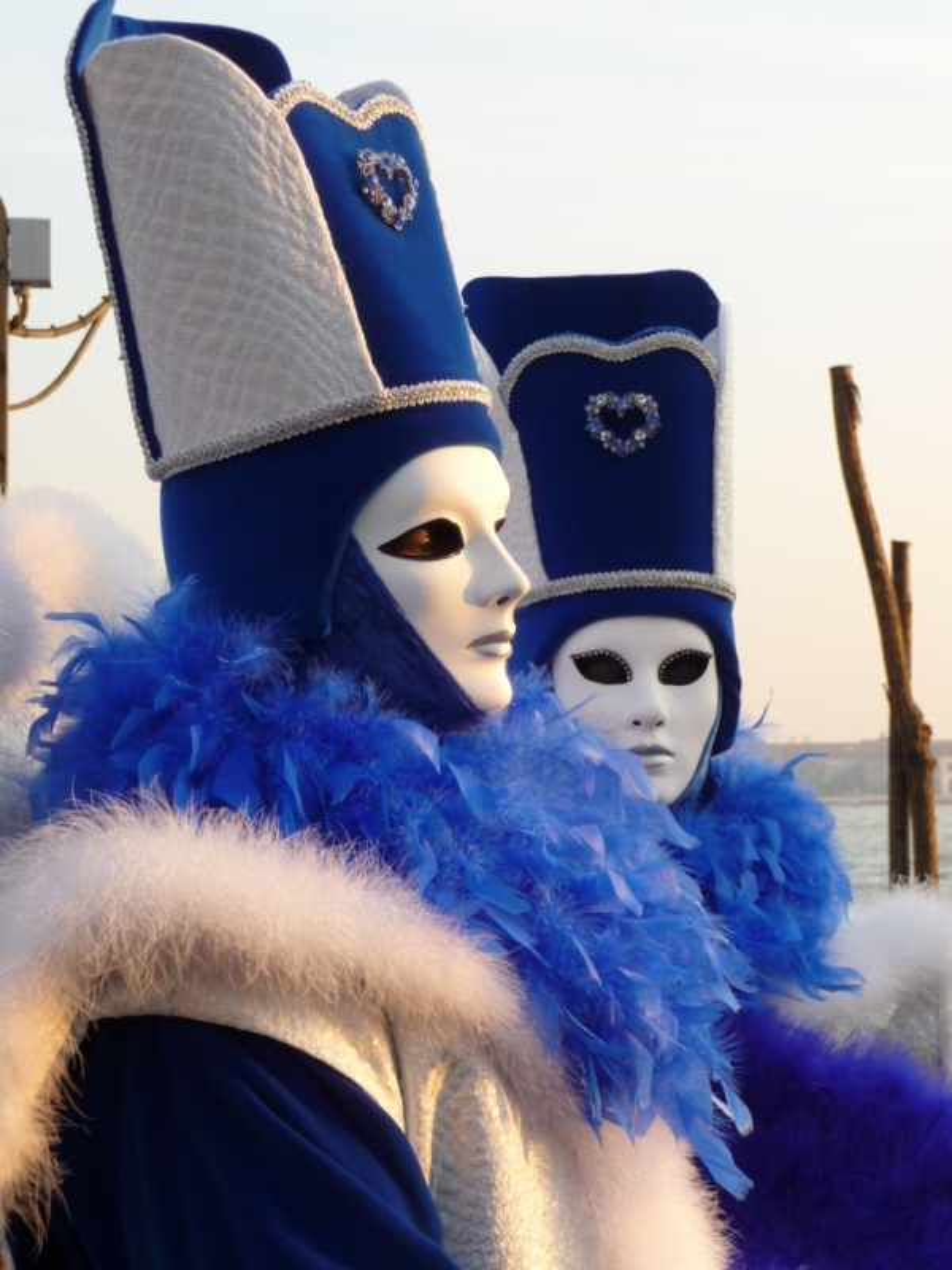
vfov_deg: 23.3
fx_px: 3080
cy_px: 635
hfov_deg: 17.6
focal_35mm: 84
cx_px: 476
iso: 100
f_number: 4.7
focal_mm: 14.2
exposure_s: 1/125
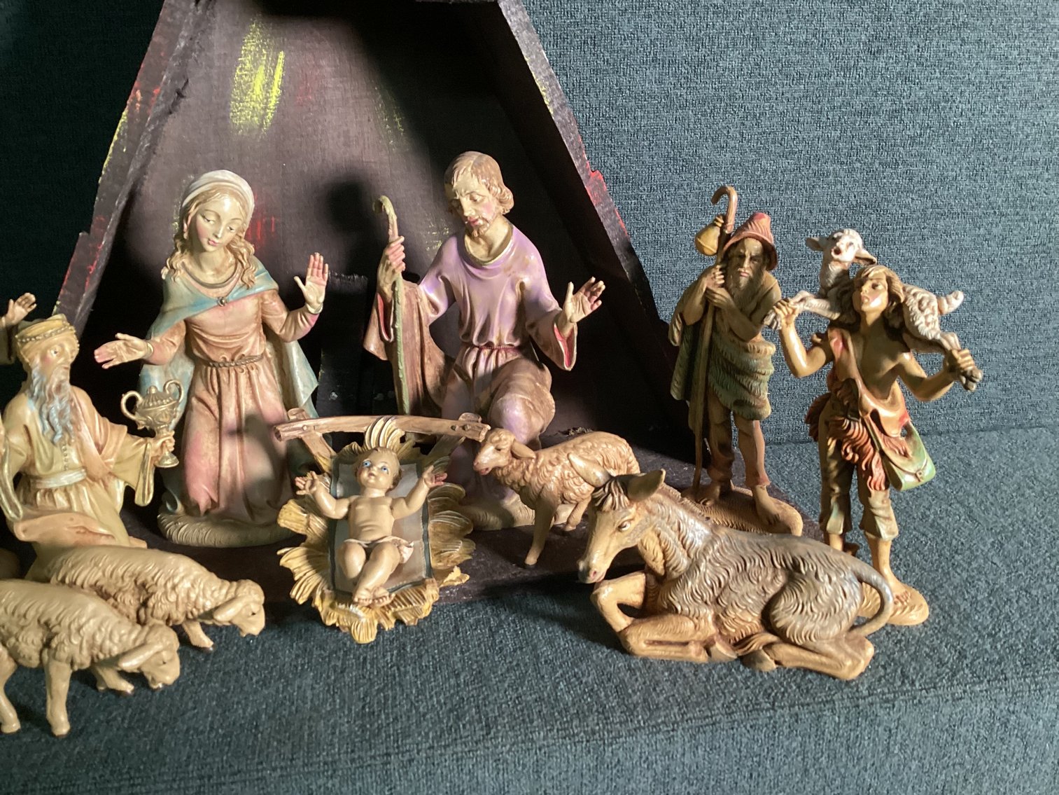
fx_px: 948
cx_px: 530
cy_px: 398
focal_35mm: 31
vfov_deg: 45.4
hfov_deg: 58.3
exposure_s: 1/40
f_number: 2.4
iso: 250
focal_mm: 3.3
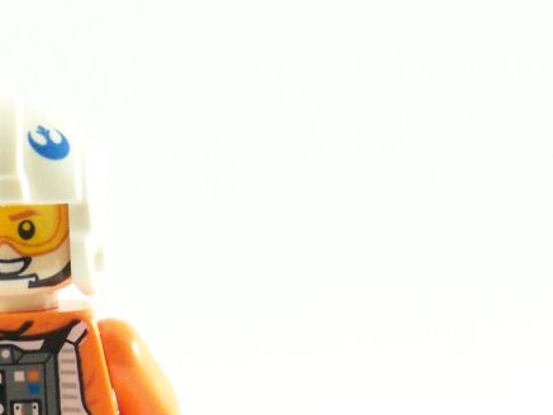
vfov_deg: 6.0
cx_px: 32
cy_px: 418
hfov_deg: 8.0
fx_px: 3931
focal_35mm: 246
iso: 400
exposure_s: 1/60
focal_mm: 17.5
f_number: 3.6
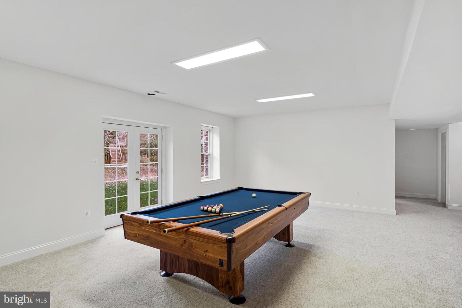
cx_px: 231
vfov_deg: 68.9
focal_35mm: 18
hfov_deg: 91.6
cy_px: 154
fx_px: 225
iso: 400
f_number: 8
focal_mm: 17.5
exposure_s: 1/20
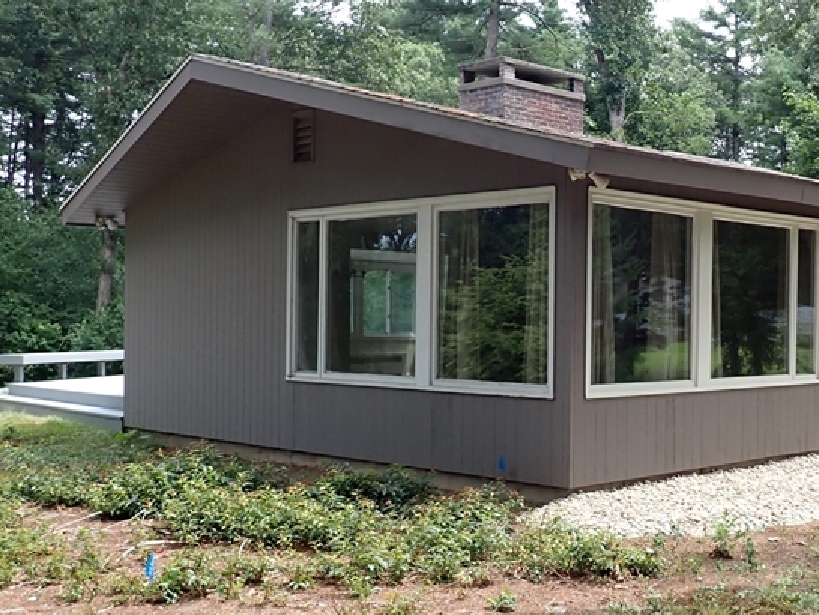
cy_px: 338
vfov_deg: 30.9
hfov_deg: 39.3
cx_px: 616
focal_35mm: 47
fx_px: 1112
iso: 100
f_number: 2.8
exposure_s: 1/320
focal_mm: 4.5
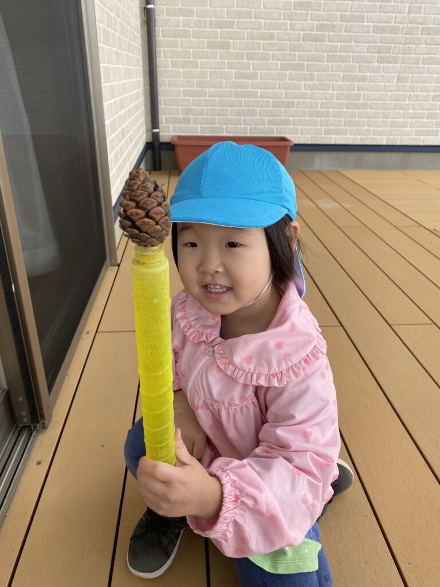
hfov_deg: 53.1
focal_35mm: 26
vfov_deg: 67.3
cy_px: 294
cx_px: 220
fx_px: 441
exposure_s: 1/264
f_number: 1.8
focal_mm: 4.25
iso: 32
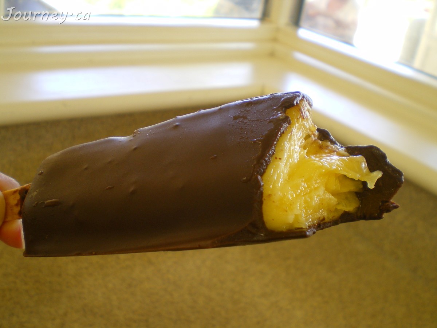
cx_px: 218
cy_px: 164
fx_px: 480
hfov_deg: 49.0
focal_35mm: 38
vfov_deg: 37.7
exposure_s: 1/30
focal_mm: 6.3
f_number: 3.1
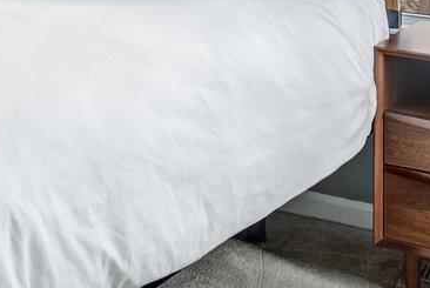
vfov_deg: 13.1
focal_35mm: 95
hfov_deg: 20.9
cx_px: 21
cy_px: -225
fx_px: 1136
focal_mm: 17
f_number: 8
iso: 400
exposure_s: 1/60
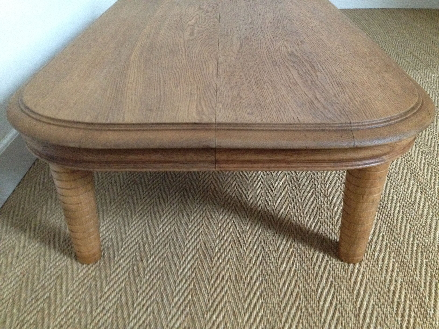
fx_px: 444
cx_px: 220
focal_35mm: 35
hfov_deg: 52.6
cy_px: 164
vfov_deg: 40.7
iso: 500
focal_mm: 4.28
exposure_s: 1/15
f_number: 2.4
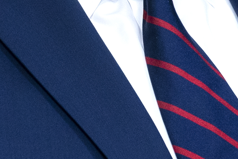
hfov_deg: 2.1
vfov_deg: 1.4
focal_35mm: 983
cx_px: 231
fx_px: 6498
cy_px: -40
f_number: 4.5
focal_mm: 140
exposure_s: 1/320
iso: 1600
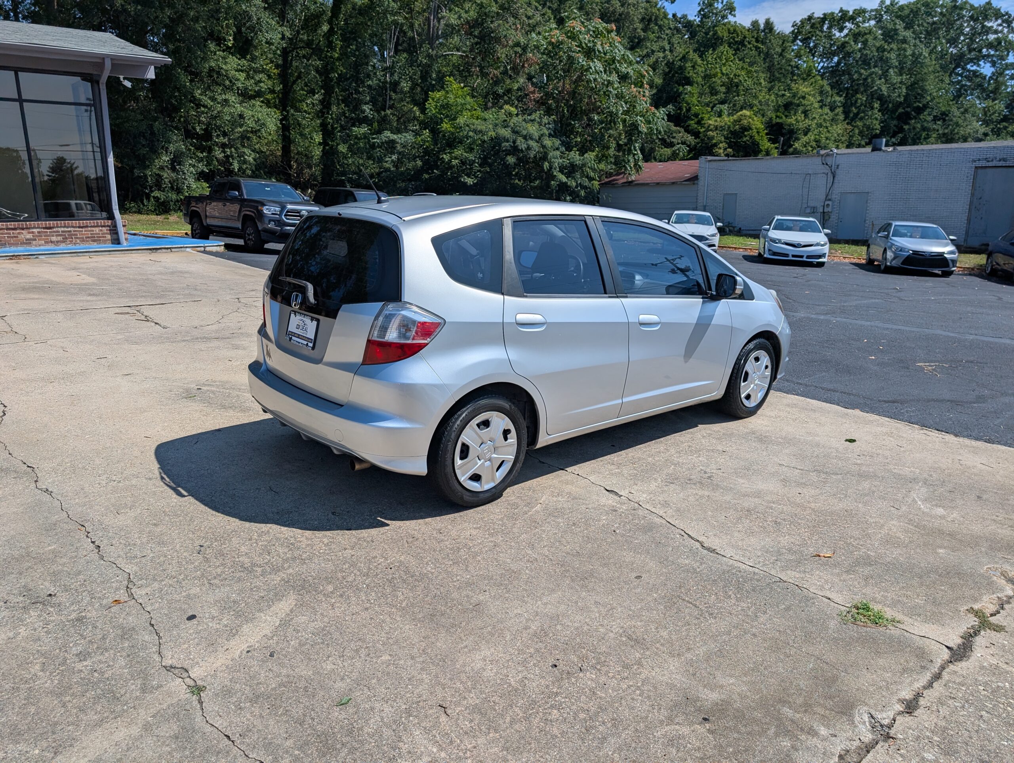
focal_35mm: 24
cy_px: 382
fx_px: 704
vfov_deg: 56.9
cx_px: 507
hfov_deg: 71.5
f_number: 1.68
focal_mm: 6.9
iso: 20
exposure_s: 1/2519
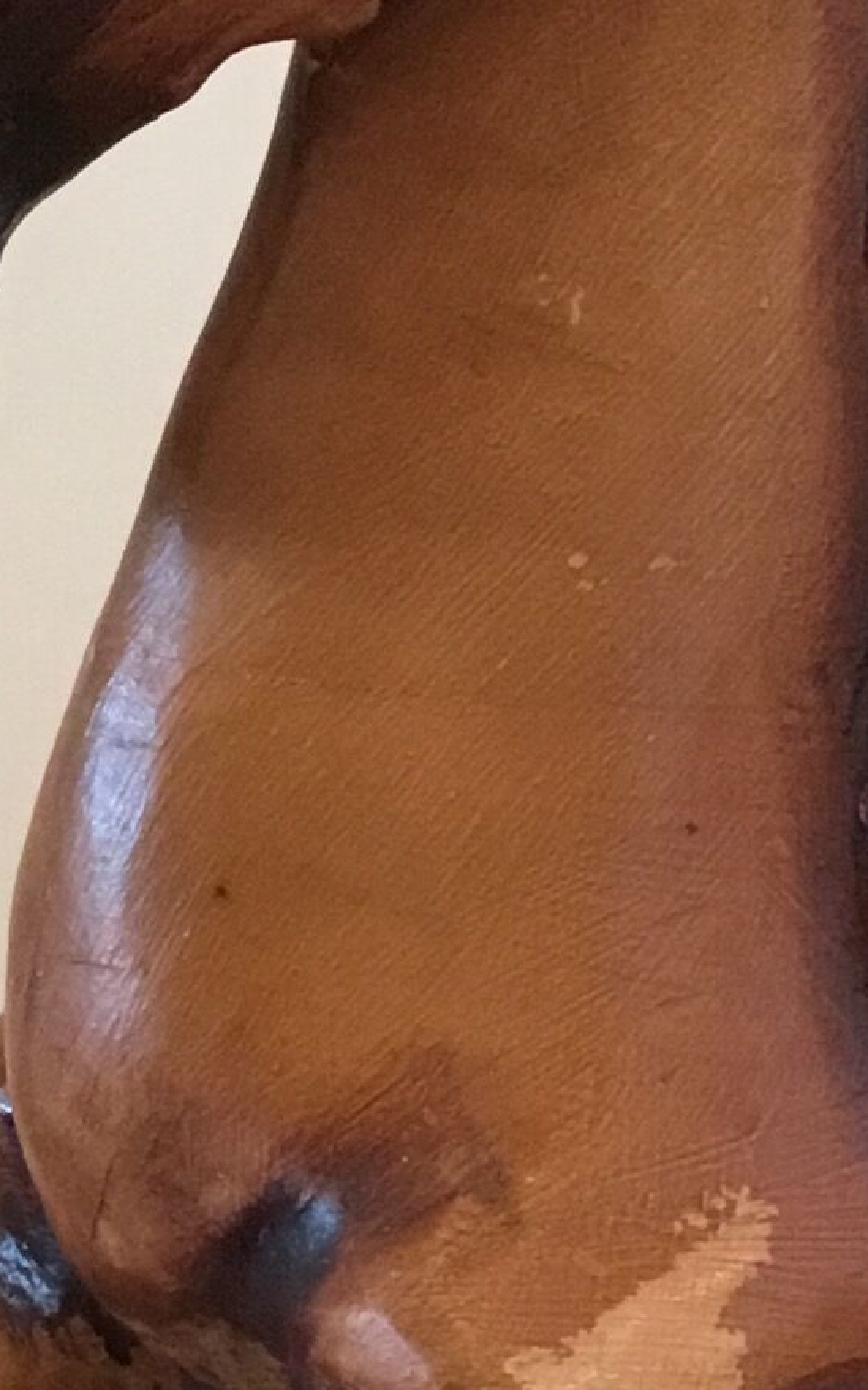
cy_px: 860
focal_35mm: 122
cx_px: -46
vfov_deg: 17.1
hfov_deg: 10.6
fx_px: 4620
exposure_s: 1/33
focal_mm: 3.3
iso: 200
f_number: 2.4
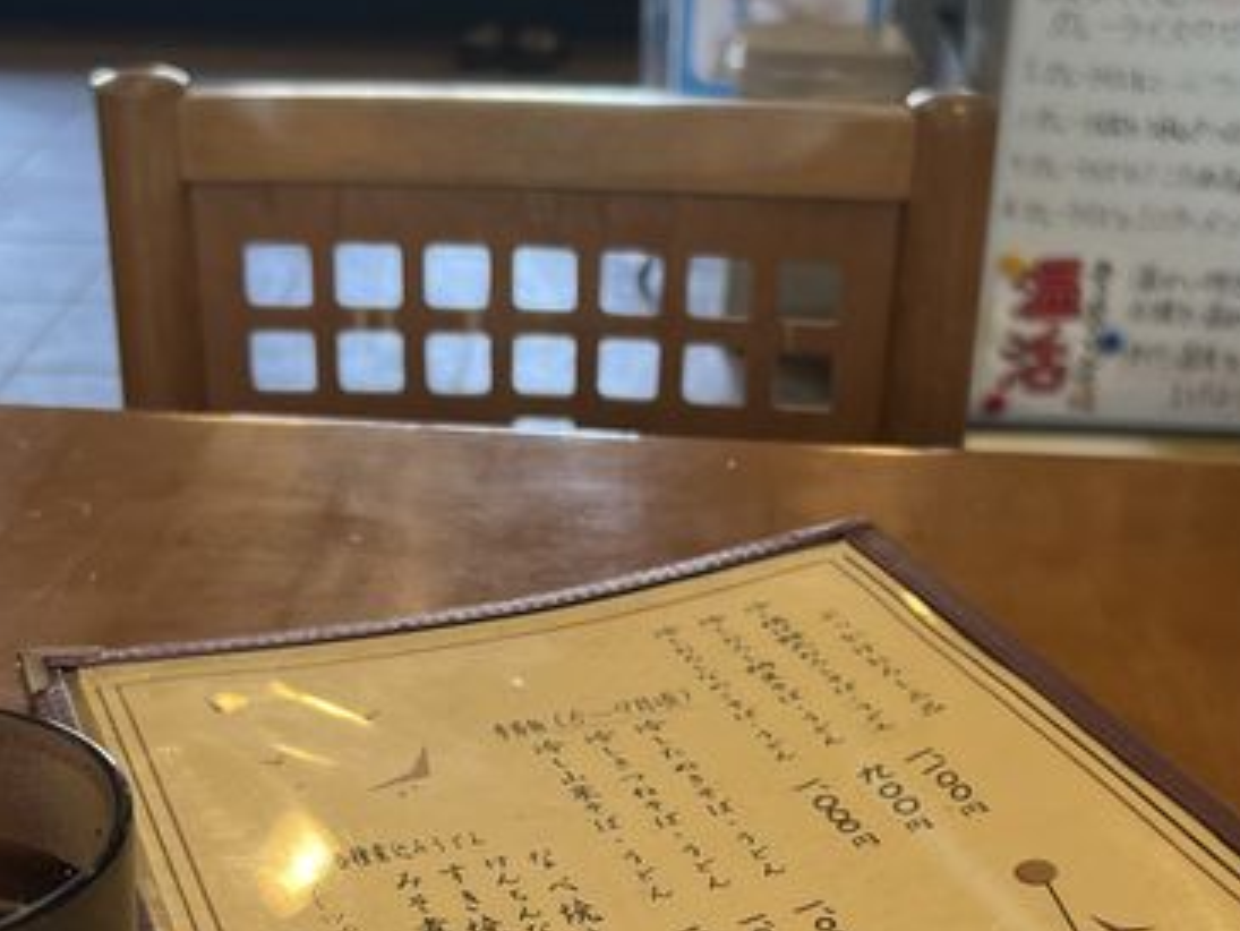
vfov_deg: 25.4
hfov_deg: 33.8
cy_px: 693
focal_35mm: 57
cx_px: 571
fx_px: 2043
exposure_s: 1/112
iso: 125
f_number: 1.5
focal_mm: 5.7
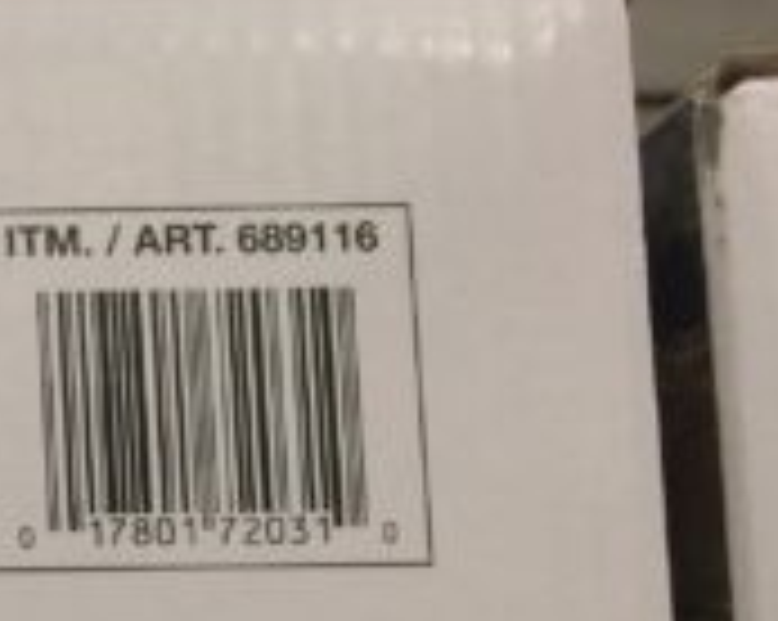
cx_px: -899
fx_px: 2898
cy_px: 1035
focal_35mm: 126
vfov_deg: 11.5
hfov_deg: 12.8
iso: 100
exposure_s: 1/30
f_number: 2.2
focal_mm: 4.15
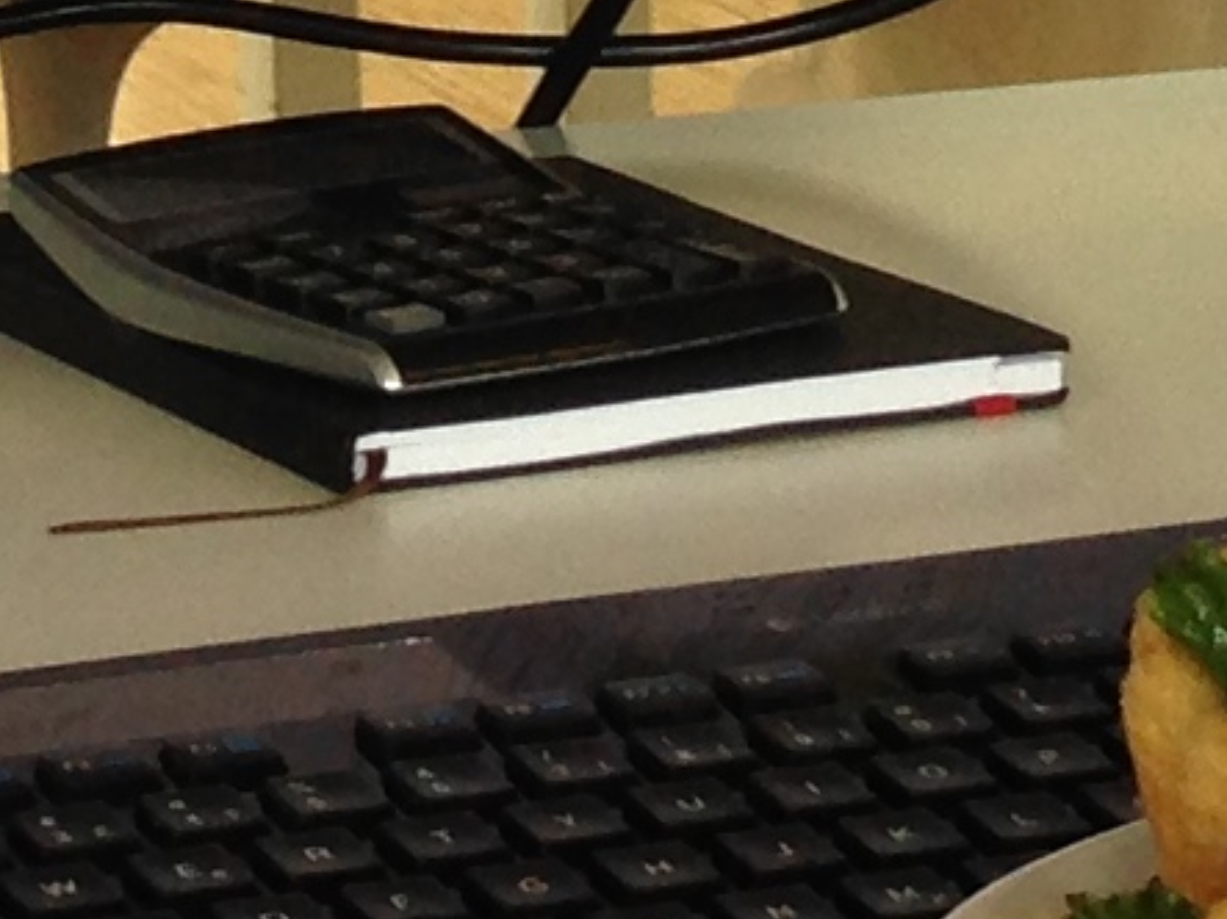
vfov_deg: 5.8
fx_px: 8611
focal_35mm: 243
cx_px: 302
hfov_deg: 8.1
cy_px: -1636
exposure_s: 1/60
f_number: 2.4
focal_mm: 4.12
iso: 50
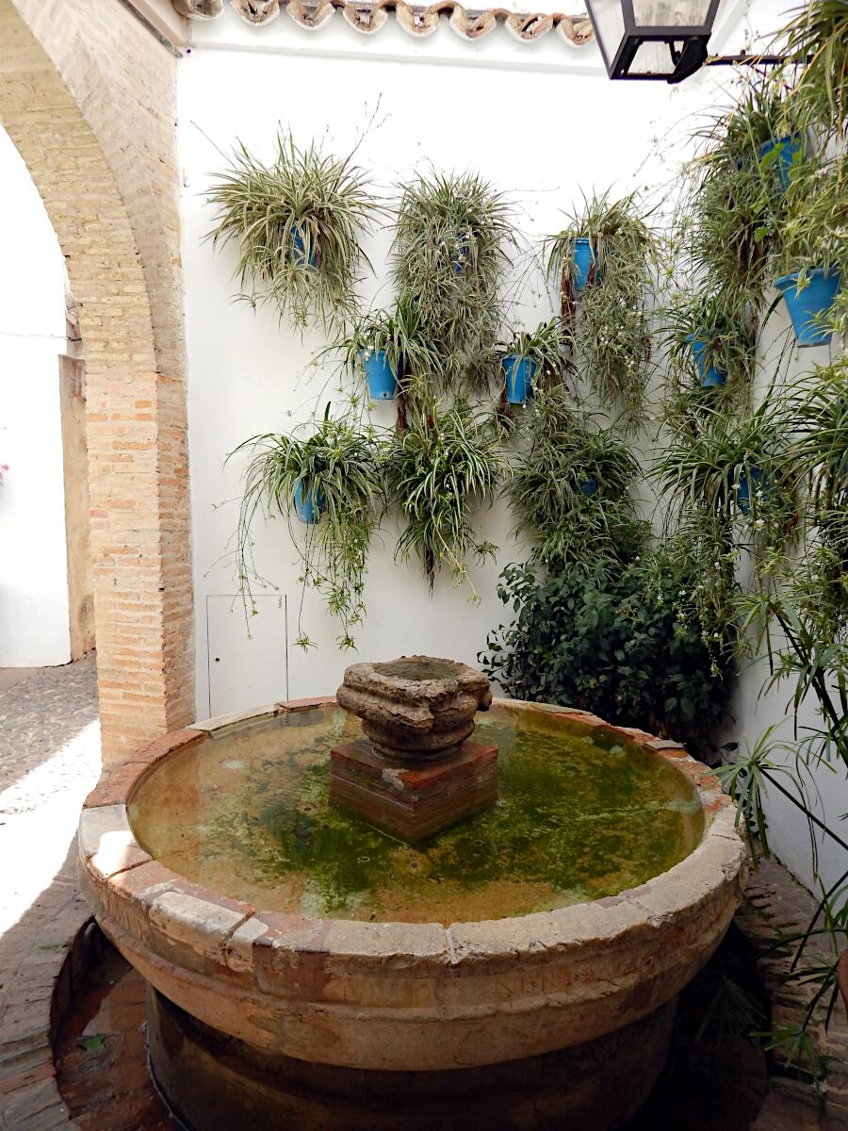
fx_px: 751
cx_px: 424
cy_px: 566
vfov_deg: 73.9
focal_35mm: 23
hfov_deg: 58.9
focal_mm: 4
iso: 125
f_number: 3
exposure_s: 1/320
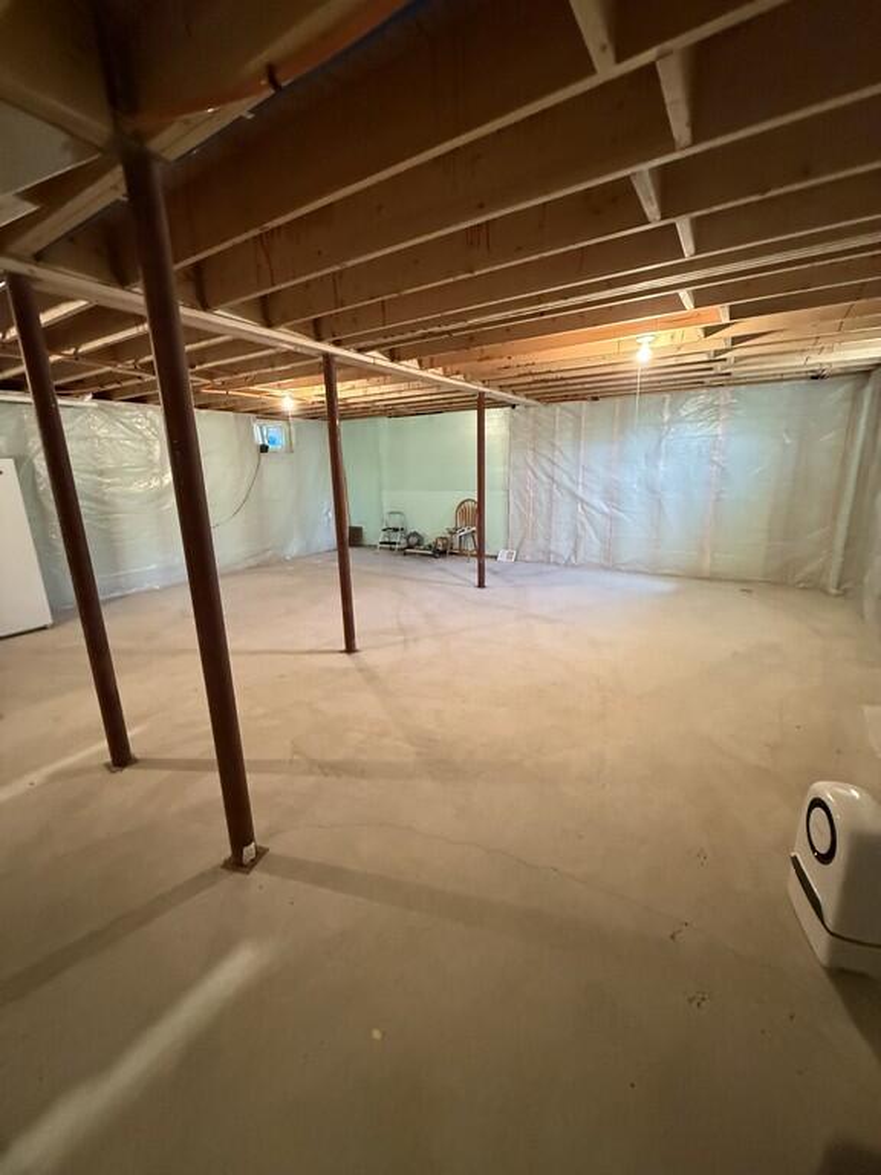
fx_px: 475
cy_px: 588
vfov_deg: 102.1
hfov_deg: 85.7
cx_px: 440
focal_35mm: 14
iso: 800
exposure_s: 1/60
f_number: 2.2
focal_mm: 2.22
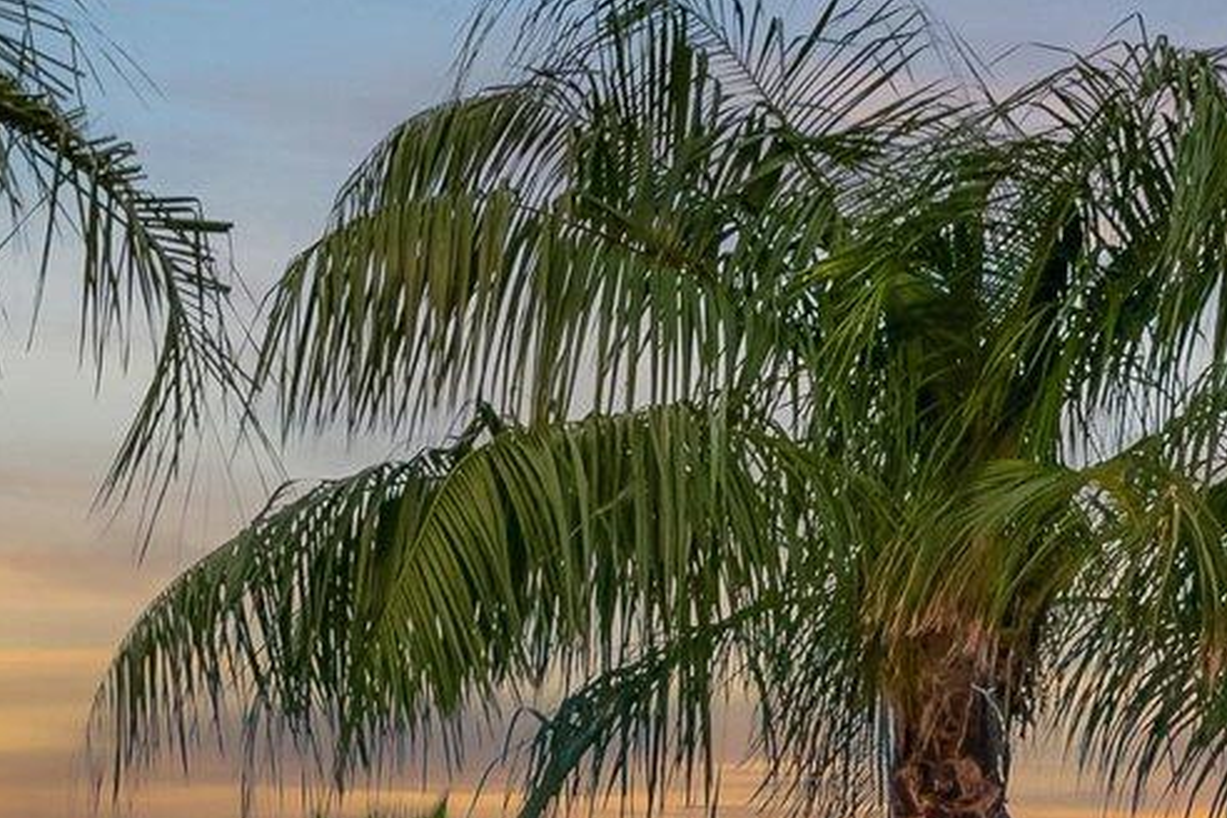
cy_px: 1283
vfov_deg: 8.9
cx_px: 2225
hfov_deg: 12.5
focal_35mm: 150
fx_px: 5112
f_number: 9
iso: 250
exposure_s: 1/25
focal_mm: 24
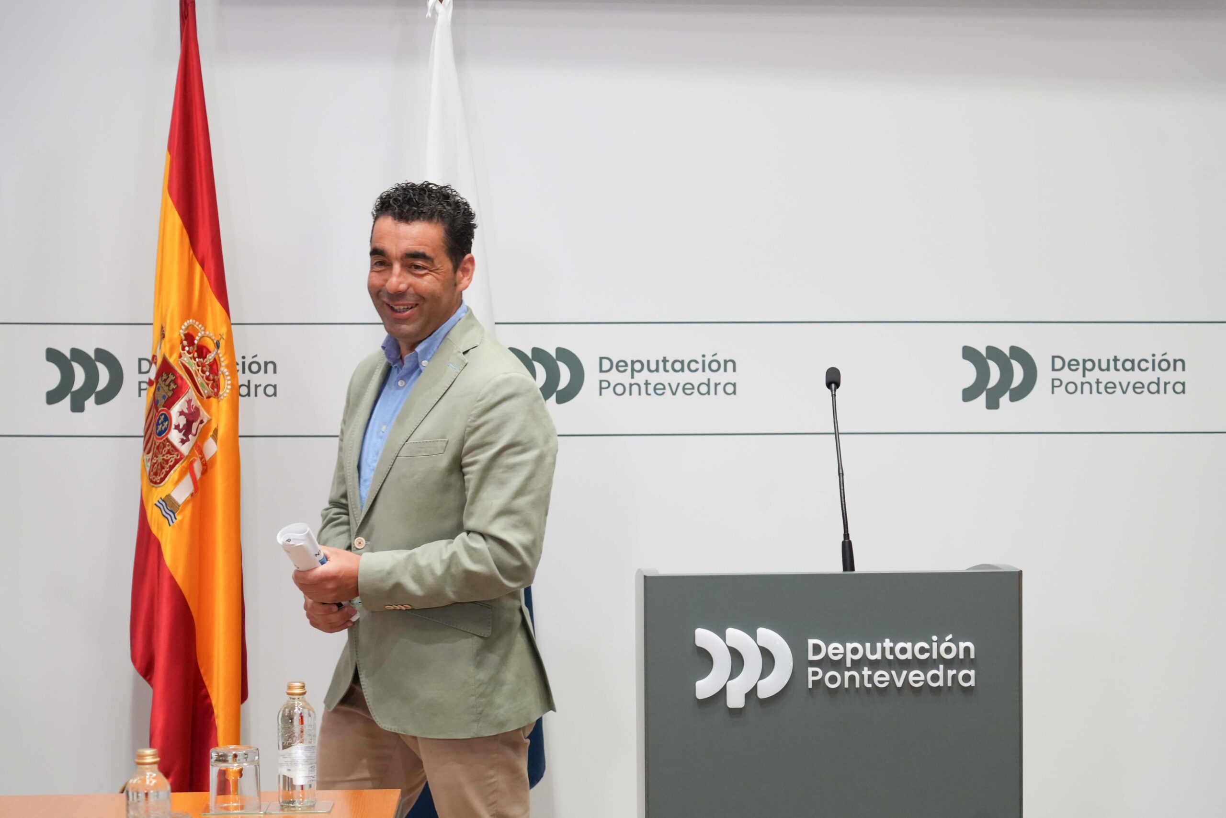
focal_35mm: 91
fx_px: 3099
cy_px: 409
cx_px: 613
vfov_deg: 15.0
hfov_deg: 22.4
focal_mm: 91
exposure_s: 1/250
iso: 4000
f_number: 5.6
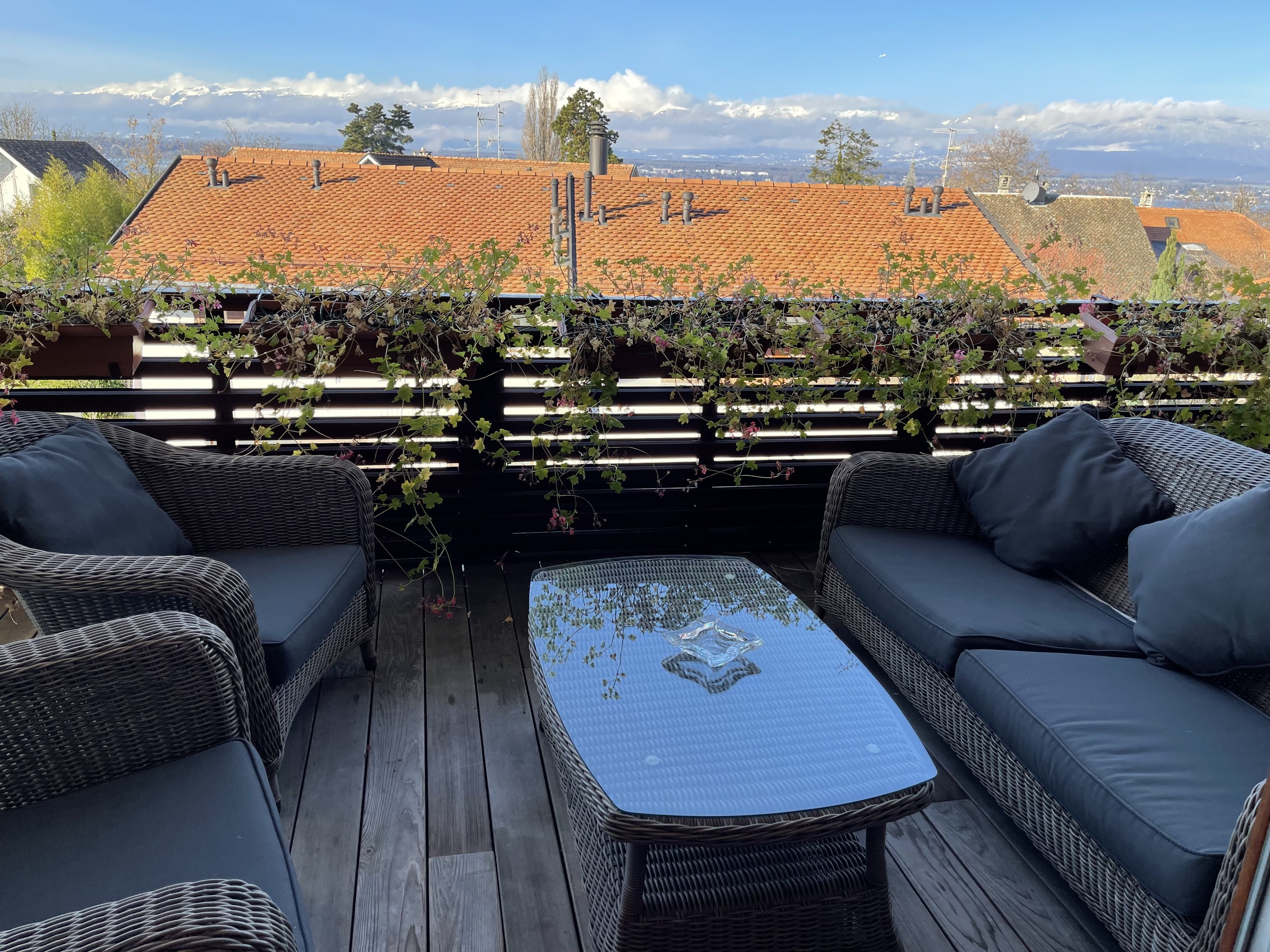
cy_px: 476
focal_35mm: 26
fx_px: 954
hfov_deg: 67.3
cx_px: 635
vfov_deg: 53.1
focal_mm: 5.1
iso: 32
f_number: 1.6
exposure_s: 1/611
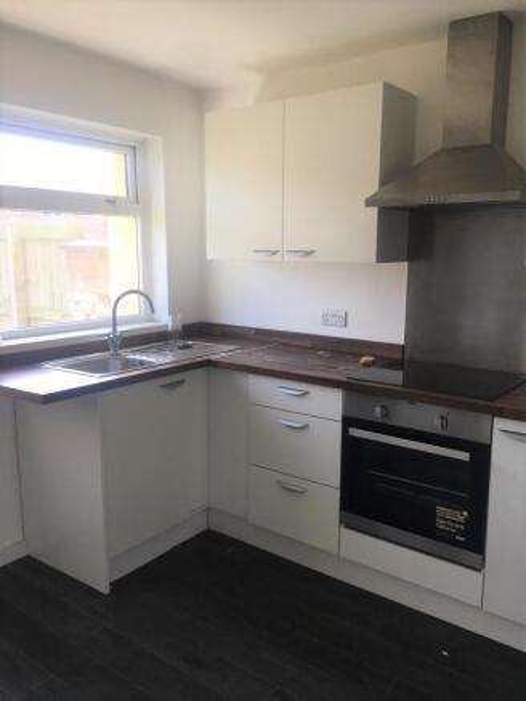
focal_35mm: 29
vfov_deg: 61.6
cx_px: 263
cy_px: 350
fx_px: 587
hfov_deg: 48.2
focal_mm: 4.15
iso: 25
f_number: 2.2
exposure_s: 1/120
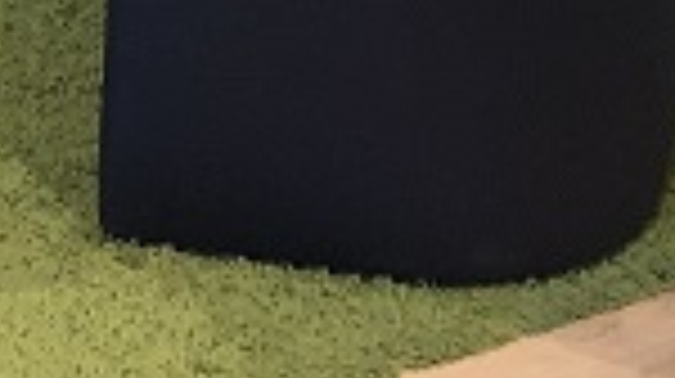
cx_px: -464
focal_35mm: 163
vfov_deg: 6.4
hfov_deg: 12.3
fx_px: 2914
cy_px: -968
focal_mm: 3.99
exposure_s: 1/17
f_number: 1.8
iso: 64
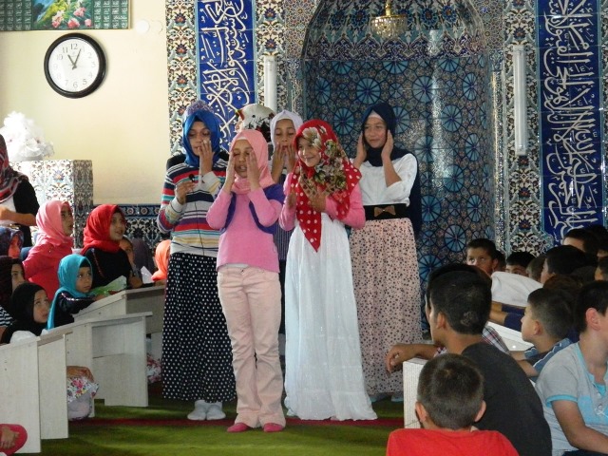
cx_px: 304
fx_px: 1809
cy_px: 228
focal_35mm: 103
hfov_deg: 19.1
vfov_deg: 14.4
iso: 800
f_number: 4.5
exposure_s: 1/60
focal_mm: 18.6
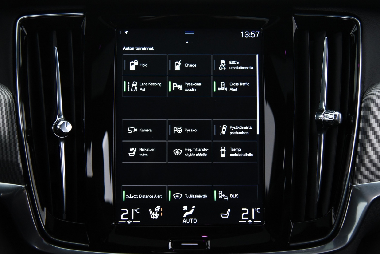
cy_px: 127
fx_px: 465
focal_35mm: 44
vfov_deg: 30.5
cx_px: 190
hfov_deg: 44.5
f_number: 4
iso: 4000
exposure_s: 1/50
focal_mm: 44
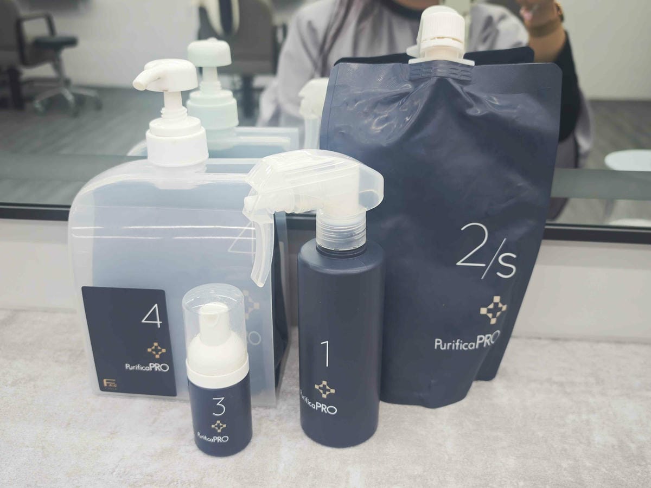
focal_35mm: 32
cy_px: 244
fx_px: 602
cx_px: 326
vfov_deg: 44.2
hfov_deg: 56.8
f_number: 2
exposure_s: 1/120
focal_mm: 8.72
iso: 212
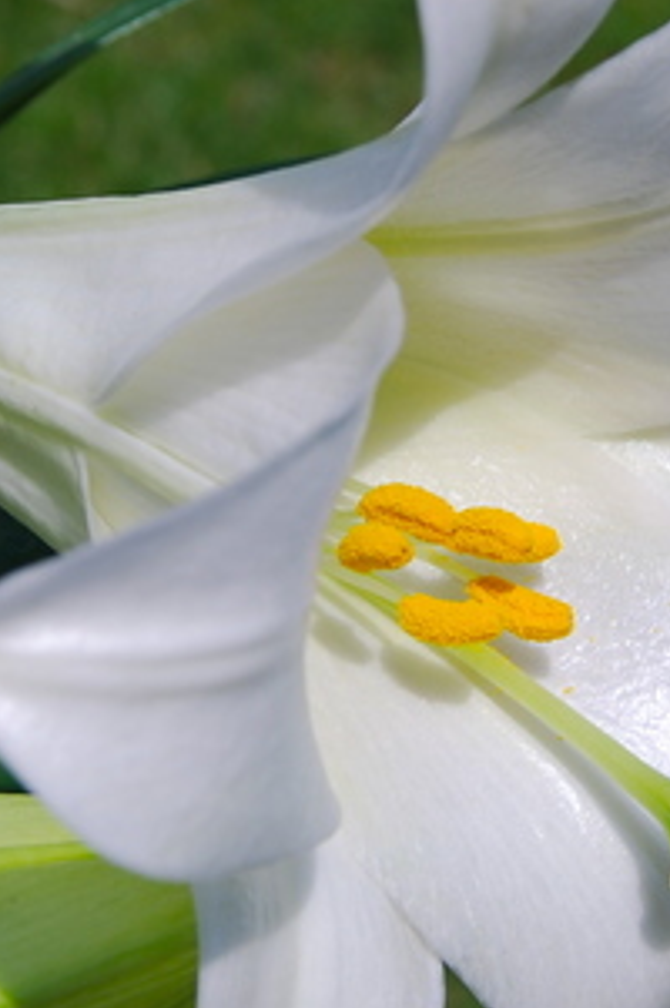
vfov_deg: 27.4
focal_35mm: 74
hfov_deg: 18.4
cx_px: 278
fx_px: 2070
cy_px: 474
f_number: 8
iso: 100
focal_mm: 28
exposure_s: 1/400
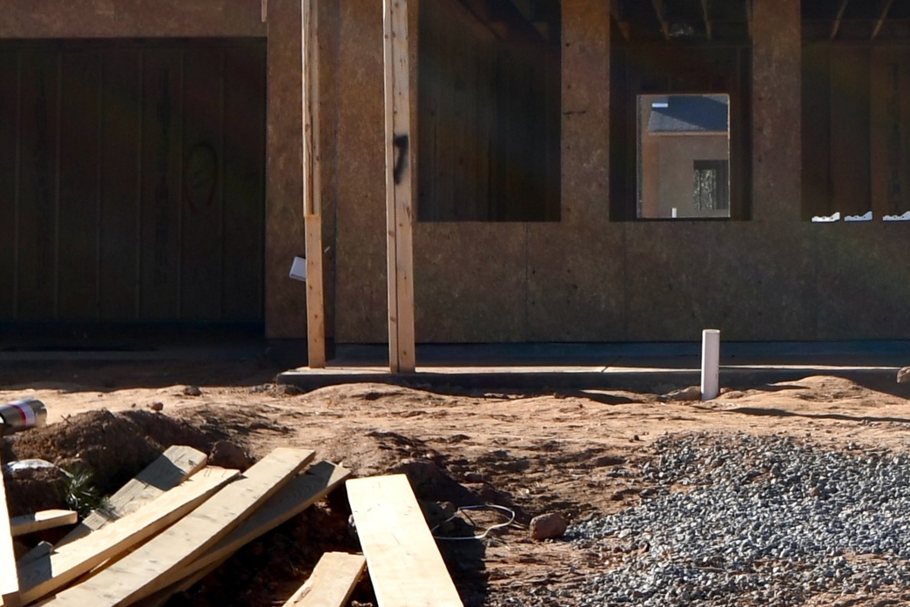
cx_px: 848
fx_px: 2452
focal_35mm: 97
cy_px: -152
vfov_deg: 13.7
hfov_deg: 20.5
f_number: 8
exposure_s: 1/250
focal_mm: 22
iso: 100
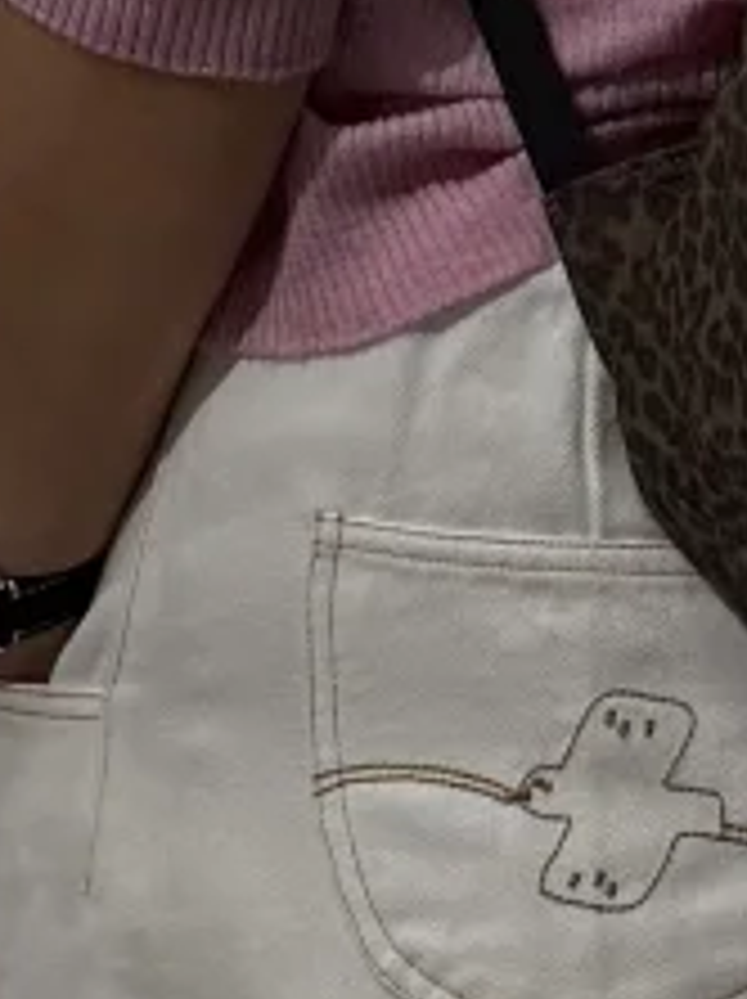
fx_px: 4497
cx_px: -634
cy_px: -1206
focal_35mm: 156
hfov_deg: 9.0
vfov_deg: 11.1
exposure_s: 1/50
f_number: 1.78
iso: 160
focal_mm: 6.76
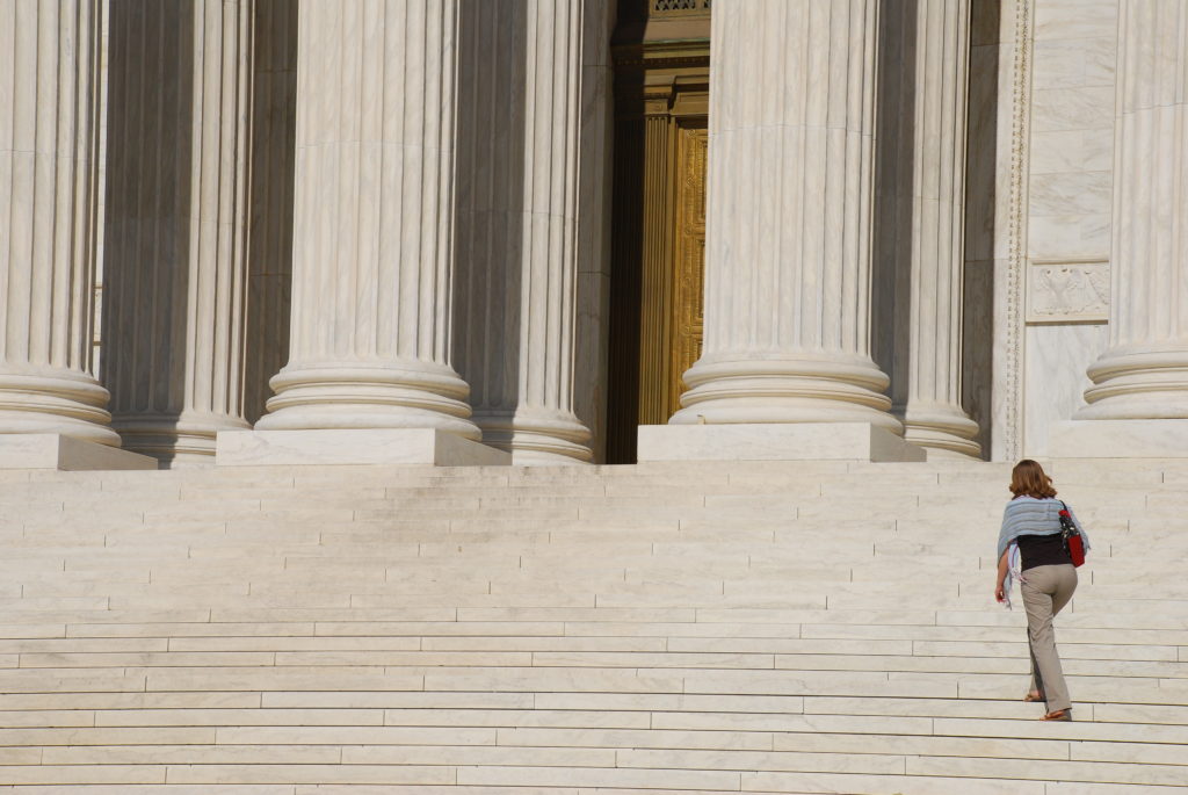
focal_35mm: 112
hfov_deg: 18.2
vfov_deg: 12.2
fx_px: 3716
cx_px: 594
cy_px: 398
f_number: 8
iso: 200
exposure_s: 1/1000
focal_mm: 75
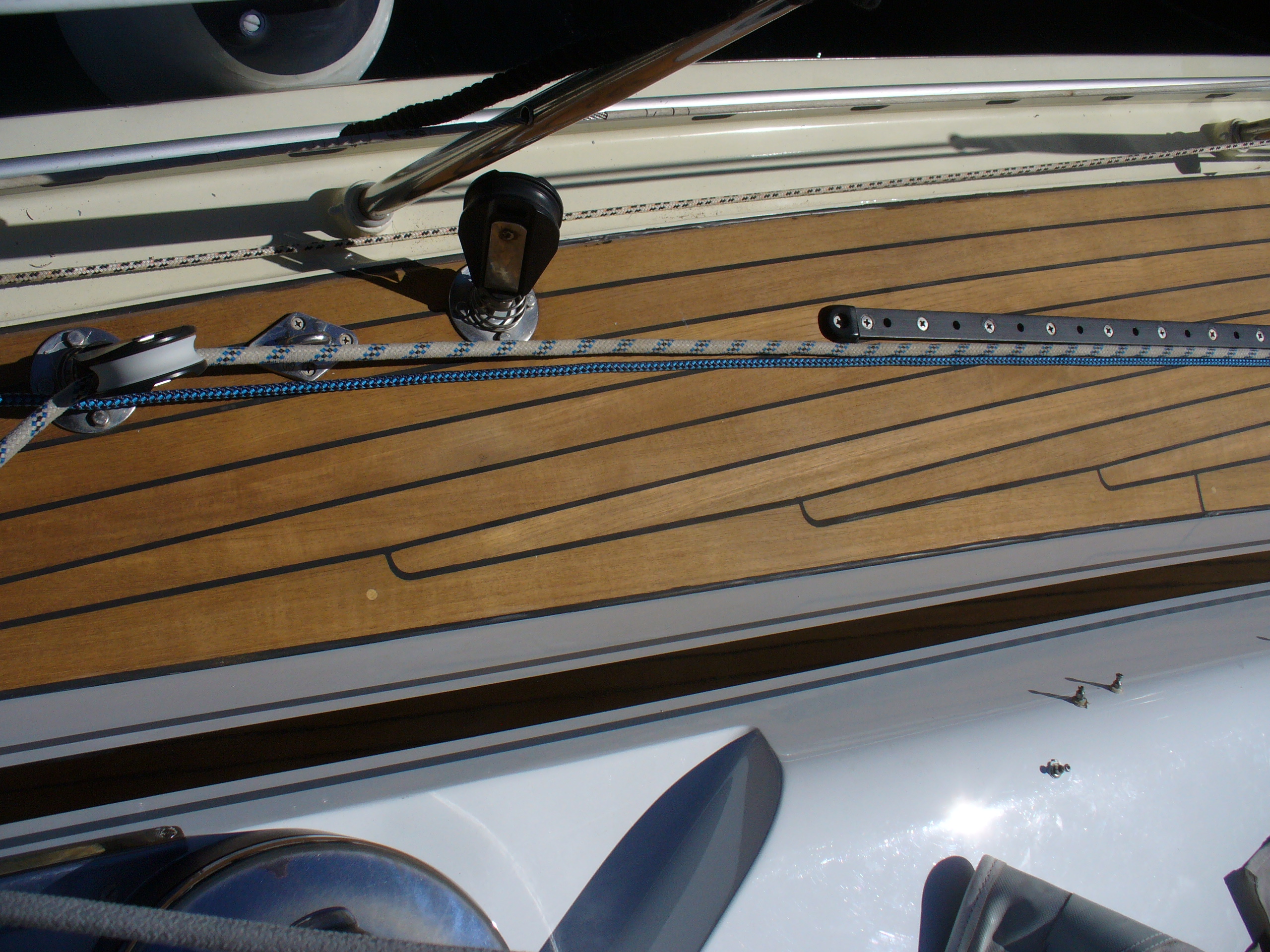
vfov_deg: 38.7
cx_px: 635
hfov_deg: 50.1
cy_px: 476
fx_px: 1357
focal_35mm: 37
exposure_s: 1/1000
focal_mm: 6.1
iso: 80
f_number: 5.6
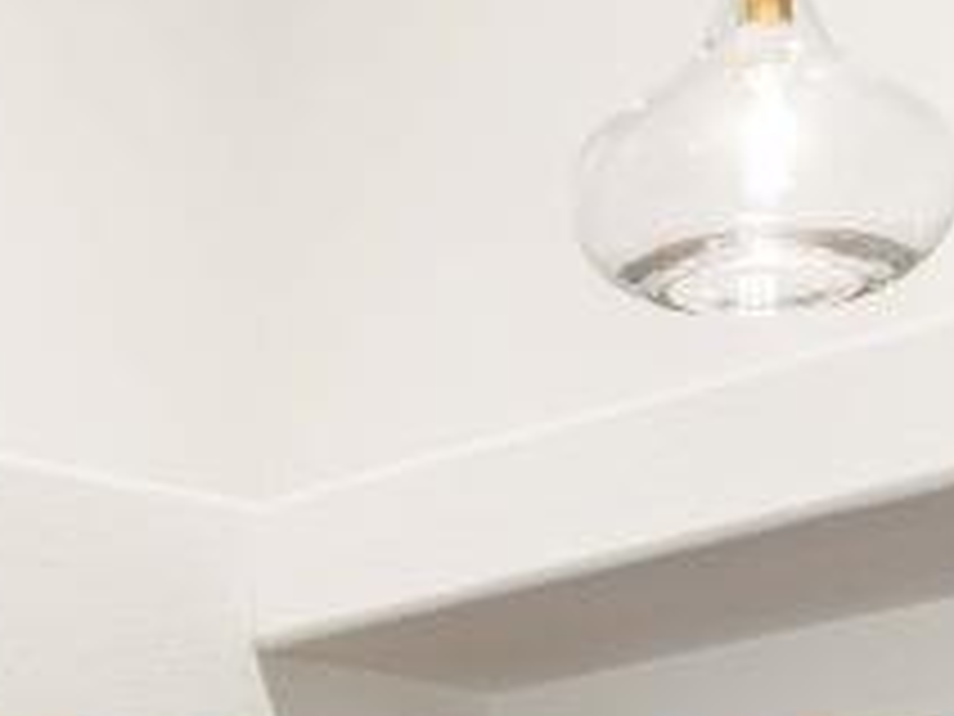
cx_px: -292
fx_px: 4492
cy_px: 1592
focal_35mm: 163
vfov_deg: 8.5
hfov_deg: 11.8
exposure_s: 1/1.67
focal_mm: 24
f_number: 9
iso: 320
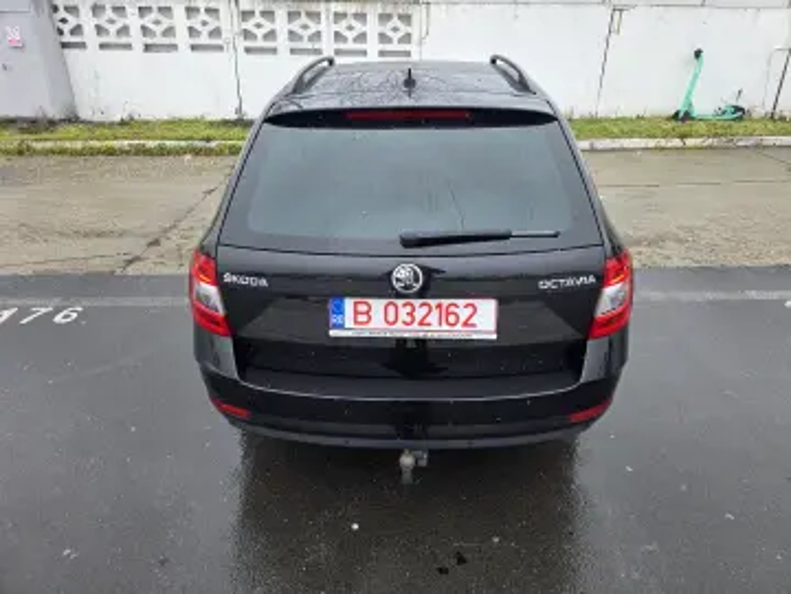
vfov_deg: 58.9
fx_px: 526
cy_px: 297
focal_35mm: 23
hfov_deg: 73.9
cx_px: 396
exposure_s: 1/180
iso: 40
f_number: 1.7
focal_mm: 6.3
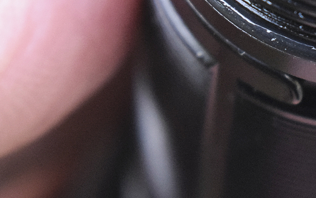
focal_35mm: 301
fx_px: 2590
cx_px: 360
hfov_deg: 6.9
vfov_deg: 4.3
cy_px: -152
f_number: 9
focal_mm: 55
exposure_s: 1/320
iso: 3200
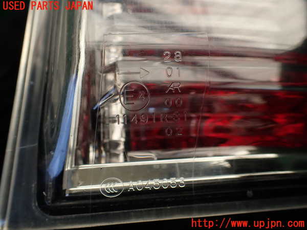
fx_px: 266
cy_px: 115
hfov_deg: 60.0
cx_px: 154
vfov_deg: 46.8
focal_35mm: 30
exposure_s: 1/160
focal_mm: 5.4
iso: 100
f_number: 3.2
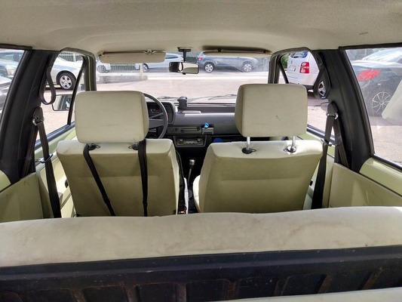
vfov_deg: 53.1
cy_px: 151
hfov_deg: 67.3
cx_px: 201
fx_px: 302
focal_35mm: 26
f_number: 1.8
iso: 25
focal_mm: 4
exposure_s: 1/237
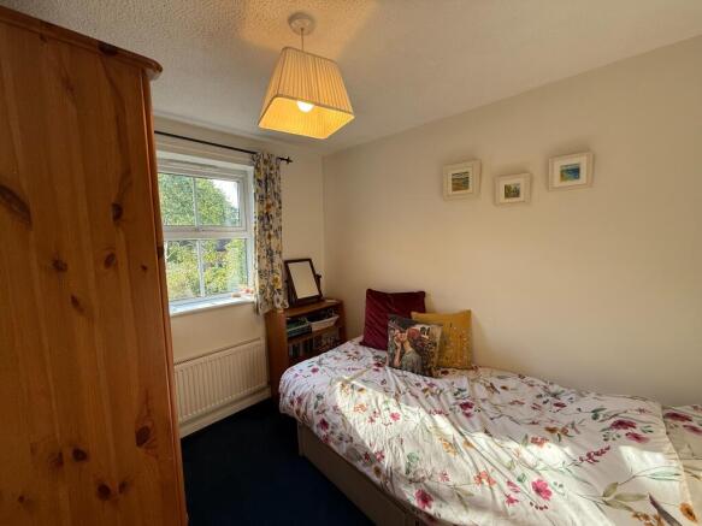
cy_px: 263
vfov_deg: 85.7
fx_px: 284
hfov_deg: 102.1
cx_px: 351
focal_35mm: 14
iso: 80
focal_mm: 2.22
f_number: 2.2
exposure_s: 1/99
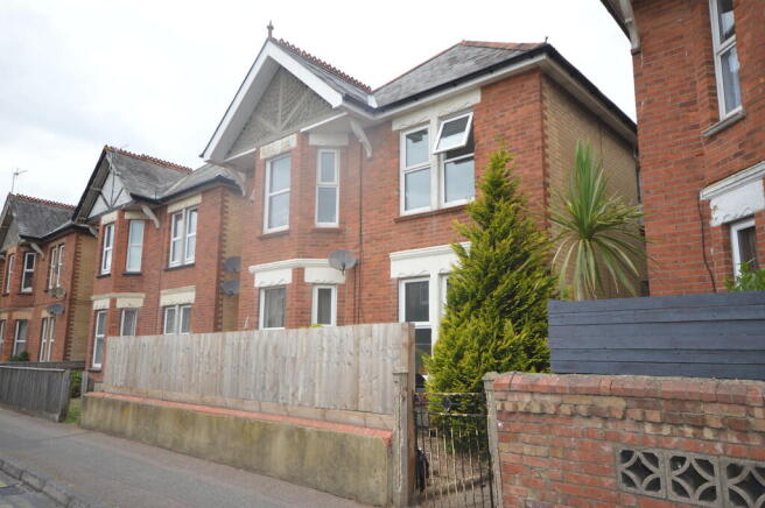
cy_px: 254
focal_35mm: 27
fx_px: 573
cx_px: 382
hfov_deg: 67.4
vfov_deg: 47.8
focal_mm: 18
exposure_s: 1/160
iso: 200
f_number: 6.3
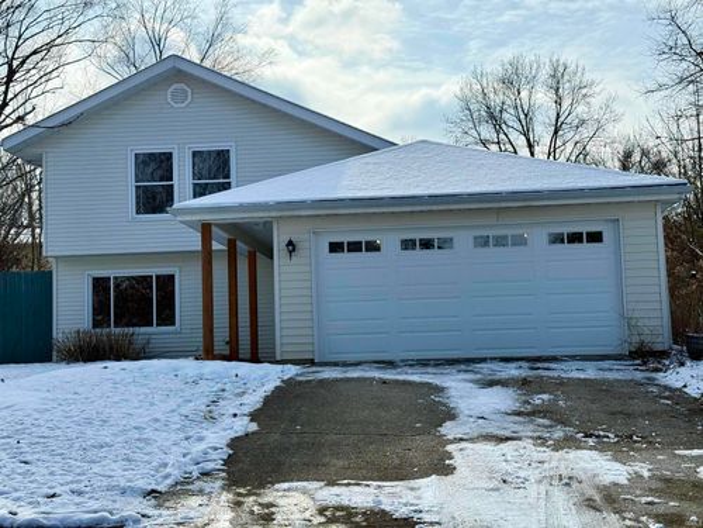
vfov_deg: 30.3
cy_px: 264
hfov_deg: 39.7
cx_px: 352
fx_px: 975
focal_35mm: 48
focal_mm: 6.76
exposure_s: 1/9901
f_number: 1.78
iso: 100
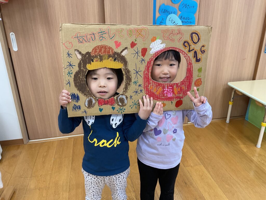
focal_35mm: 29
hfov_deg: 61.7
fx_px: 223
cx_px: 133
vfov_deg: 48.2
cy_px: 100
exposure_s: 1/120
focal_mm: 3
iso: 64
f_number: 1.8
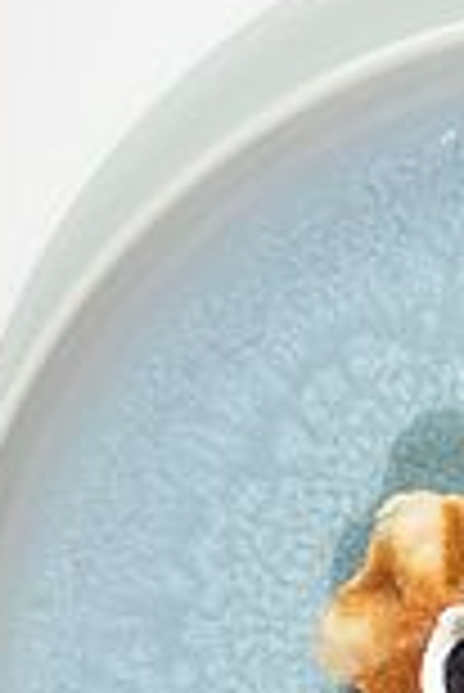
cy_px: 227
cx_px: 518
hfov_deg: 2.9
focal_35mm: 479
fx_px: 9239
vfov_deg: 4.3
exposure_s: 1/10
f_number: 6.3
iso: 100
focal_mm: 85
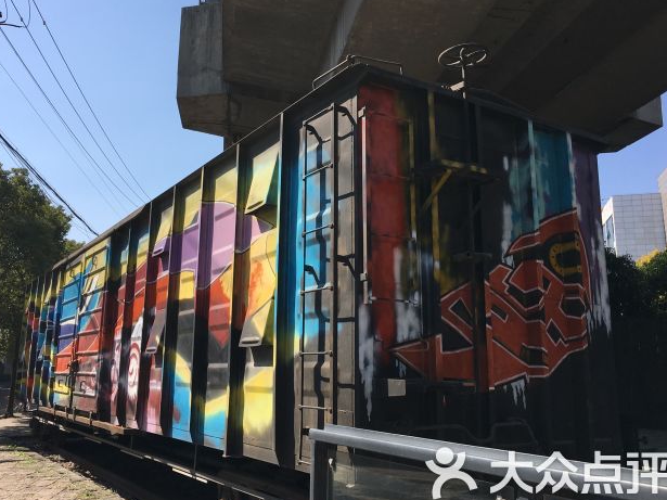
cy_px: 245
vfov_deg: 42.9
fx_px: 636
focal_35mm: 33
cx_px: 318
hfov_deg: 55.3
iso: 25
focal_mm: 4.15
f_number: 2.2
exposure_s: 1/1202
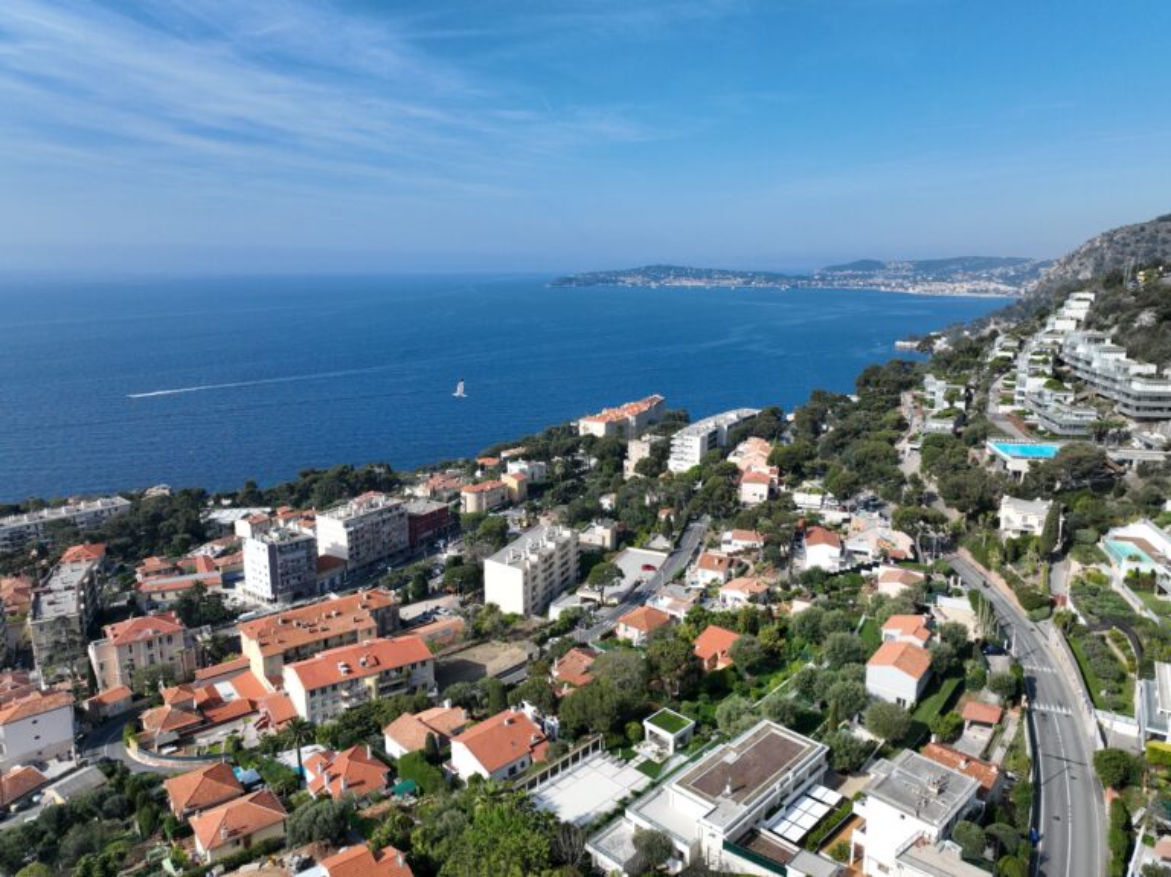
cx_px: 586
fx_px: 811
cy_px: 438
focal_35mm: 24
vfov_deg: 56.8
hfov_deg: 71.6
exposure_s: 1/2000
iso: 110
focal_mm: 12.29
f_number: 2.8
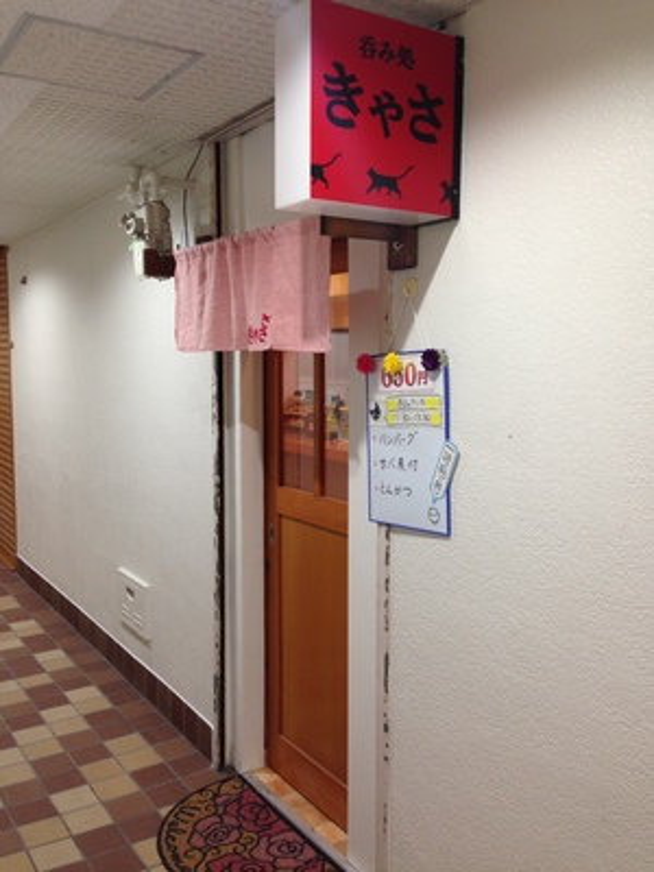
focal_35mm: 33
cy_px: 436
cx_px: 327
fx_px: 831
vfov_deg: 55.4
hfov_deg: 42.9
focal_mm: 4.12
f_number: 2.4
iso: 80
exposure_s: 1/20
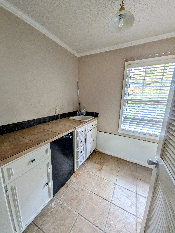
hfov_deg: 85.7
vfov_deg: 102.1
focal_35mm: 14
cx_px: 88
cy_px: 116
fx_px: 94
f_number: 2.2
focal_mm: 1.85
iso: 109
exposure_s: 1/69.9
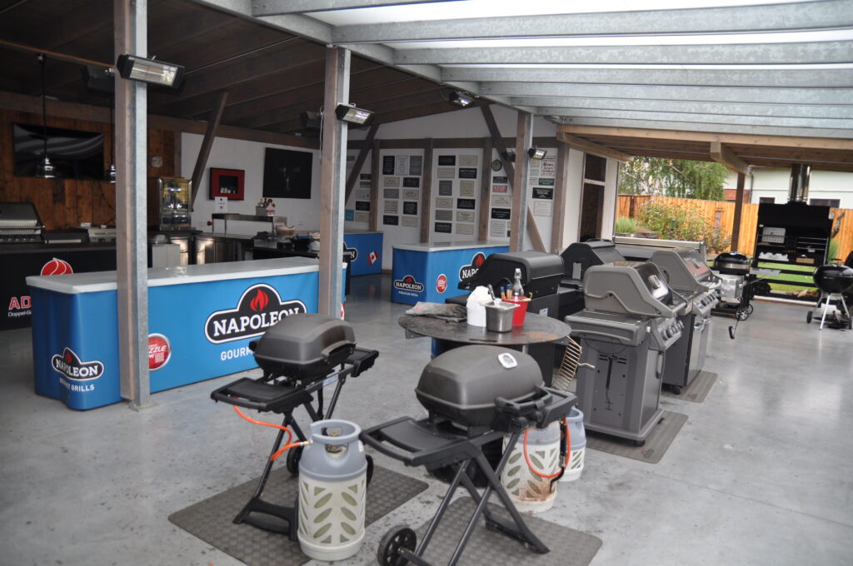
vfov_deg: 50.3
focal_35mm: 26
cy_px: 283
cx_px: 426
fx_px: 603
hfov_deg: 70.5
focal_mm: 17
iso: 220
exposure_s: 1/200
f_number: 2.8
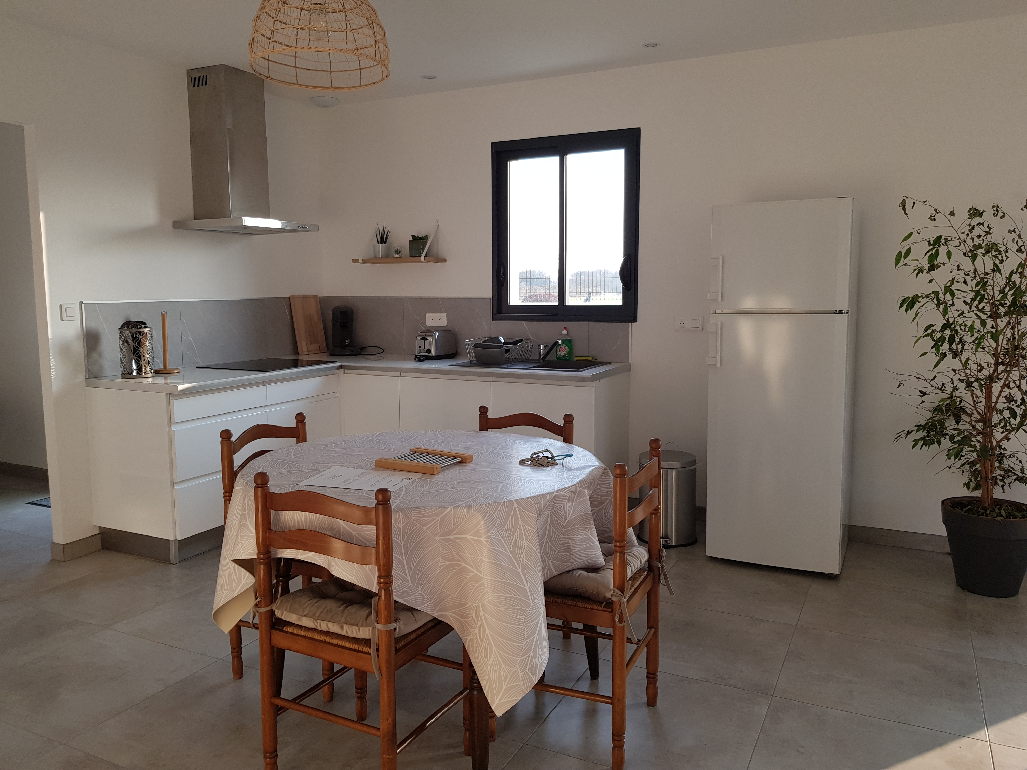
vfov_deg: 53.1
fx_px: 771
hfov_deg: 67.3
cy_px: 385
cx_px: 514
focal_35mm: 26
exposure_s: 1/100
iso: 50
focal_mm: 4.2
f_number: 1.7
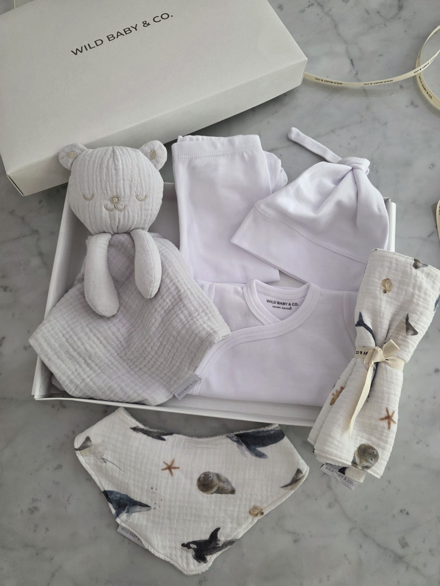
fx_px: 390
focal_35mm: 23
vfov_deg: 73.9
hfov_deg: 58.9
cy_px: 293
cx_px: 220
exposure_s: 1/101
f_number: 1.7
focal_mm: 6.3
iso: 320
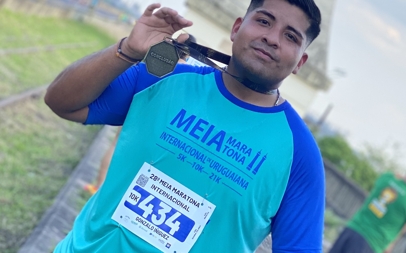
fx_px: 1261
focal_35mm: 114
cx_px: 248
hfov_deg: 18.3
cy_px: 13
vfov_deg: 11.4
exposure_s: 1/475
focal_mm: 6
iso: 20
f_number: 2
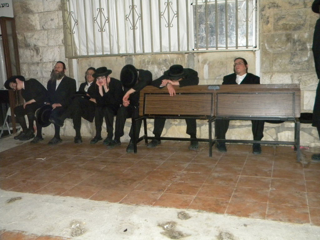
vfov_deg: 39.7
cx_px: 160
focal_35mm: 36
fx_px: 333
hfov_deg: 51.4
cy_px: 120
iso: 612
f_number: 3.7
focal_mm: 6.4
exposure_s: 1/30
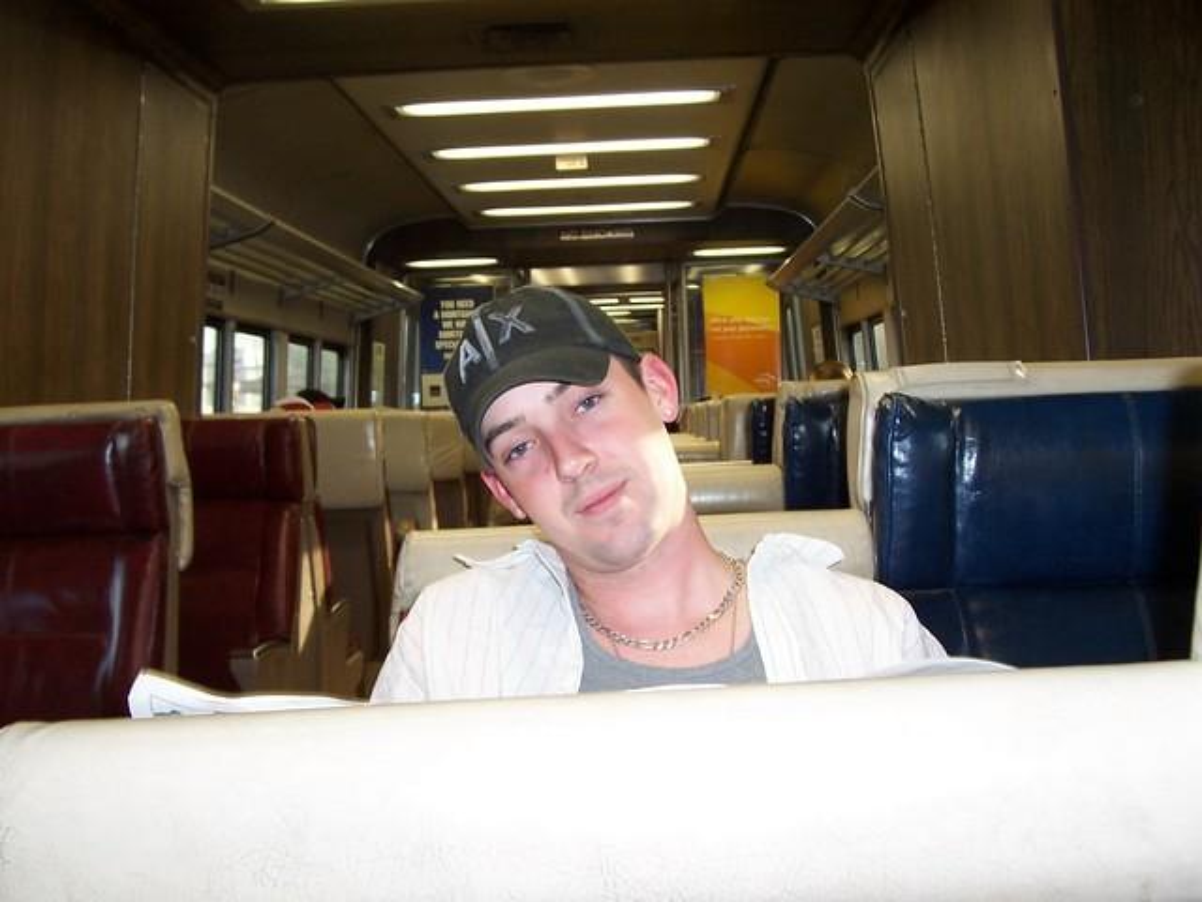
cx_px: 601
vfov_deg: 38.7
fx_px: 1285
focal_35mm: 37
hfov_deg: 50.1
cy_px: 451
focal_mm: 5.6
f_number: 2.8
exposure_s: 1/60
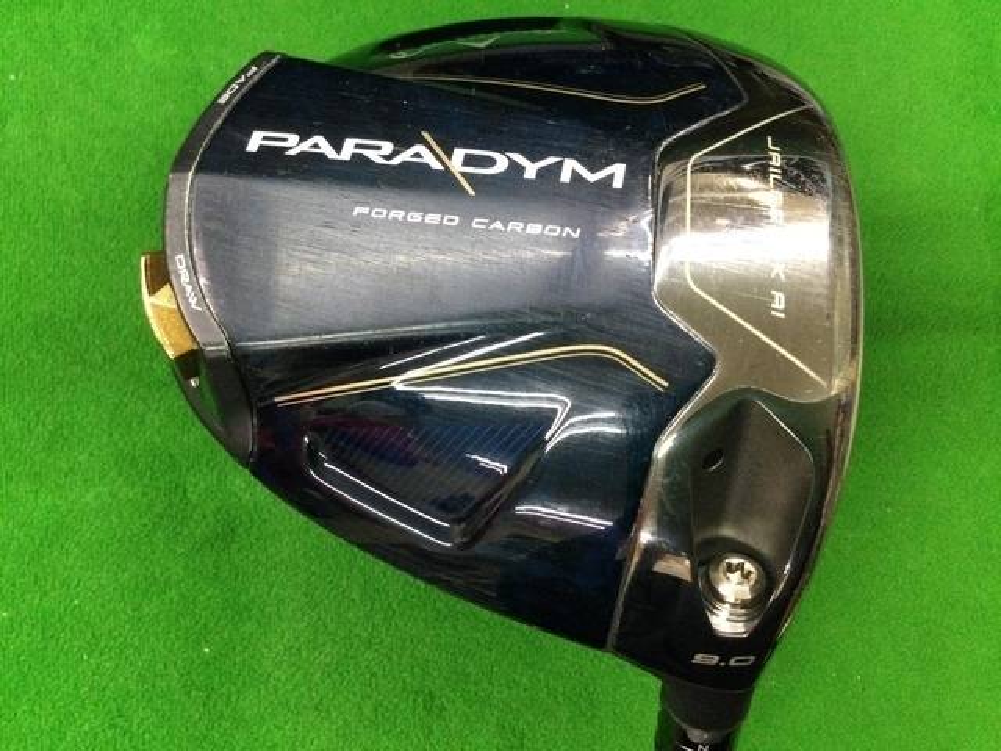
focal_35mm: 31
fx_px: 896
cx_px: 500
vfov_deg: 45.4
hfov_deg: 58.4
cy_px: 376
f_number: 2.4
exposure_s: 1/30
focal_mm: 3.3
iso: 160
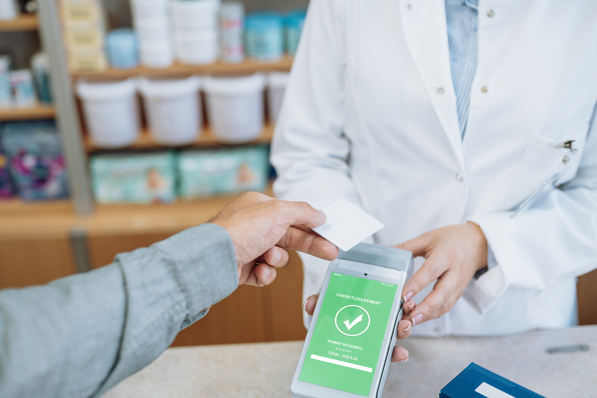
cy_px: 199
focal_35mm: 50
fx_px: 829
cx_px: 298
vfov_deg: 27.0
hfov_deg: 39.6
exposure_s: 1/320
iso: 500
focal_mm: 50
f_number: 2.5
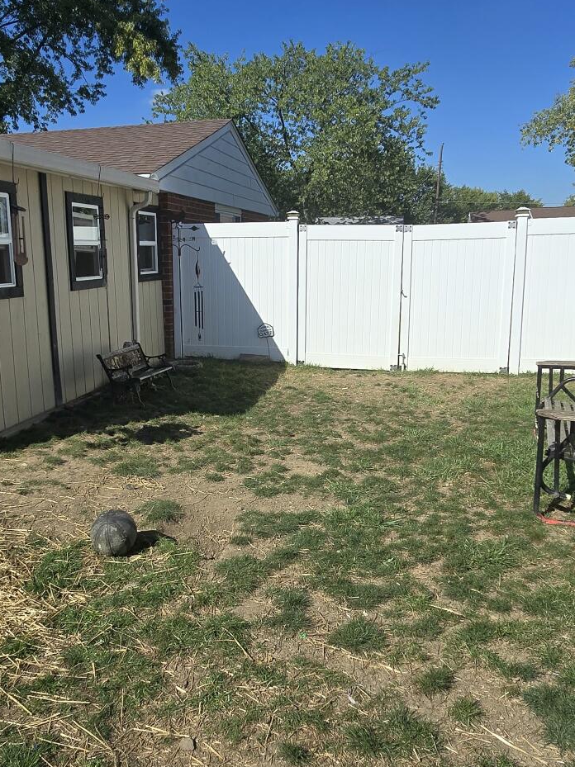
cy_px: 398
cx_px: 230
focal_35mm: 28
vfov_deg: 63.4
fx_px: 621
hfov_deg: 49.4
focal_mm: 2.2
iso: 50
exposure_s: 1/3446
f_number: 2.2
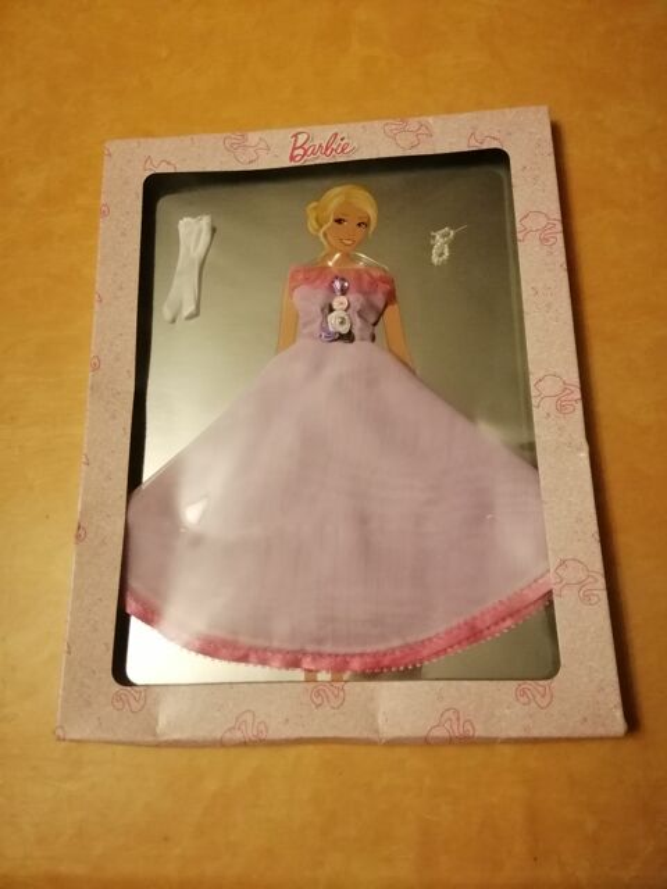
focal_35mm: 26
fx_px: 668
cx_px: 334
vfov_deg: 67.3
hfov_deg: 53.1
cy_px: 444
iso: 1000
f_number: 2.2
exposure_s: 1/14.3
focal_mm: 3.81
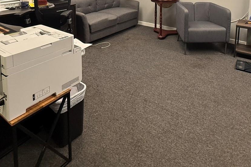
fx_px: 195
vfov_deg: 39.5
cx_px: 145
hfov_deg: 65.1
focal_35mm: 28
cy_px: -9
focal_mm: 2.22
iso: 250
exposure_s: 1/60
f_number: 2.2
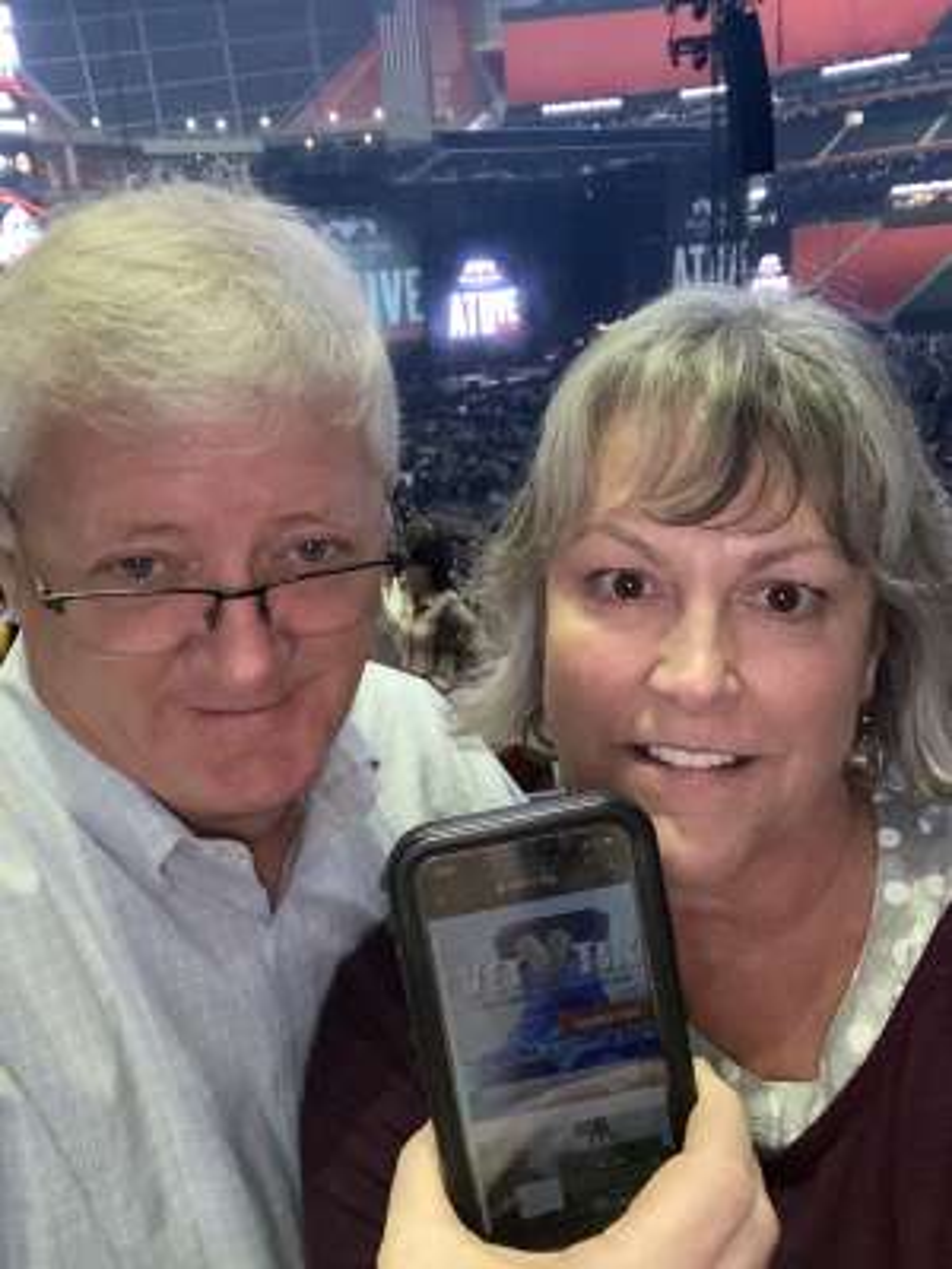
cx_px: 476
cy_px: 634
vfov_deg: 60.0
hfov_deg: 46.8
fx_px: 1100
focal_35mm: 30
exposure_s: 1/30
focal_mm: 2.71
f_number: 2.2
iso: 640
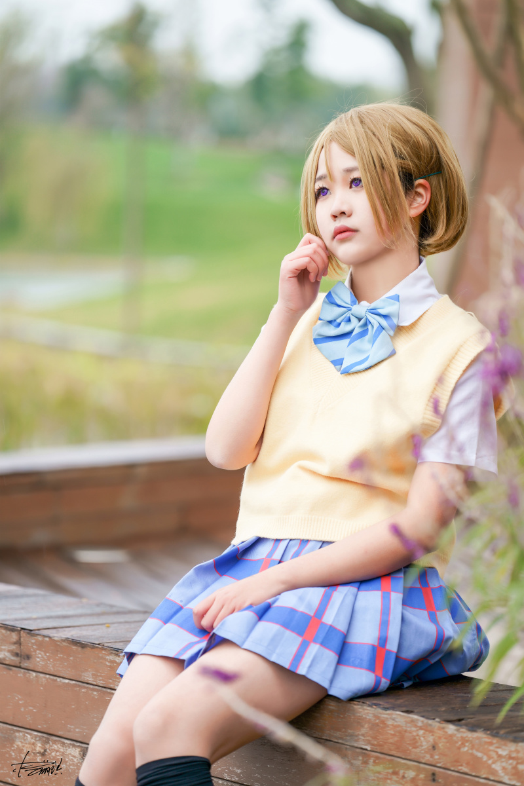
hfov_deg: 10.2
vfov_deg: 15.2
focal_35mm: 135
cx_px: 262
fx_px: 2947
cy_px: 393
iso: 100
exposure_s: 1/160
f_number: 2.8
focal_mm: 135
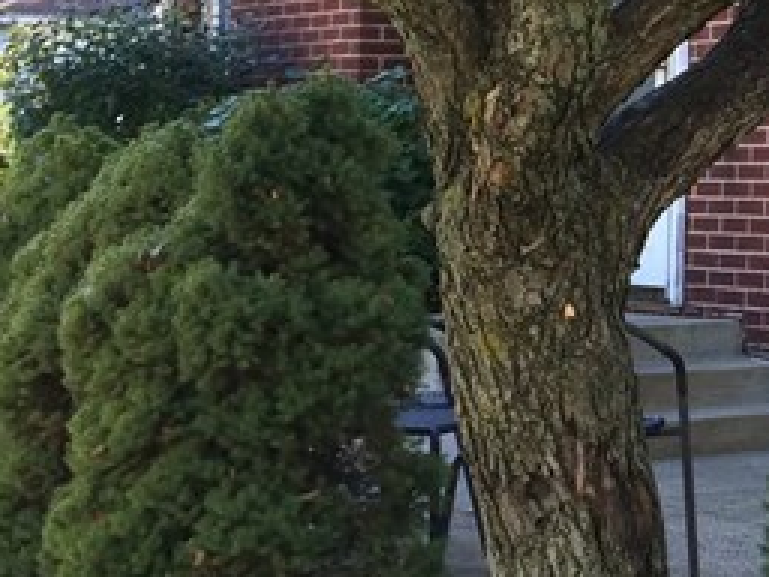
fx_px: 2577
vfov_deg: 12.7
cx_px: 1343
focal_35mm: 116
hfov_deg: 15.0
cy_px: 78
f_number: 2.2
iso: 32
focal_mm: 4.15
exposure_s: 1/134
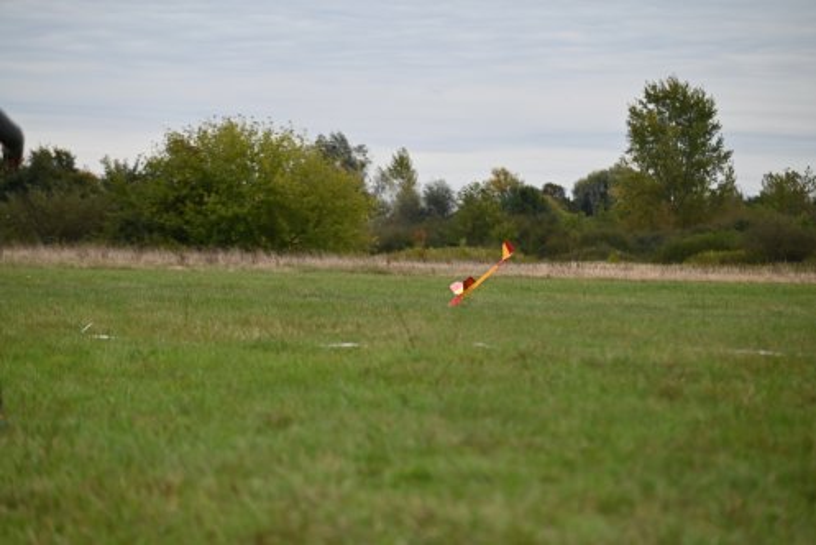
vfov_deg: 6.0
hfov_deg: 8.9
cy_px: 272
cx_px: 408
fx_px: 5216
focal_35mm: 230
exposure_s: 1/1250
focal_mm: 230
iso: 640
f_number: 5.6
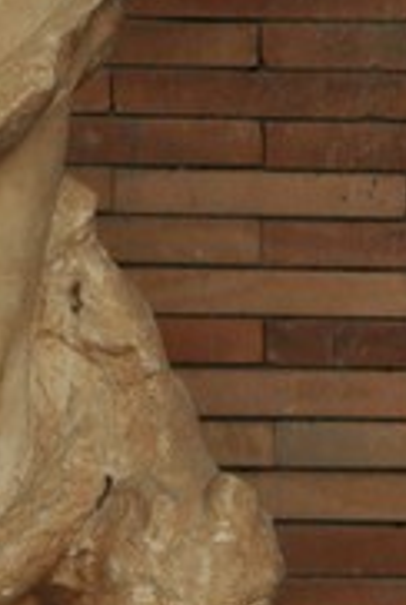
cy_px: -150
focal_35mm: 410
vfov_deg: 5.0
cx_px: -7
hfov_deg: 3.4
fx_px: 6911
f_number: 5
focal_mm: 65
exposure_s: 1/60
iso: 1000
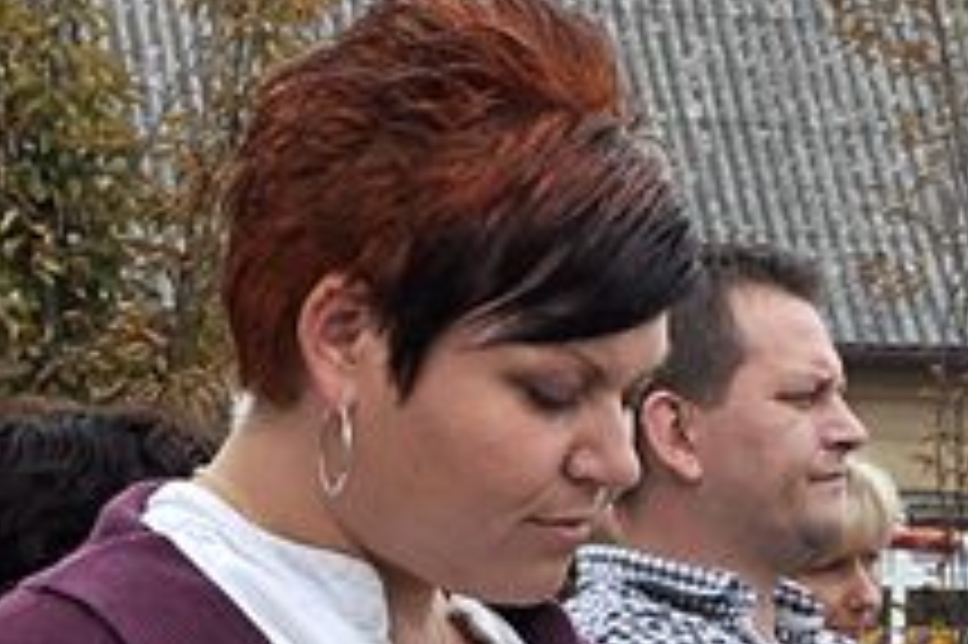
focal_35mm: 285
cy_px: 1025
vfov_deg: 4.8
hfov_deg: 7.2
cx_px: 743
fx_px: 7657
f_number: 9
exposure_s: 1/320
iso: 500
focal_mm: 48
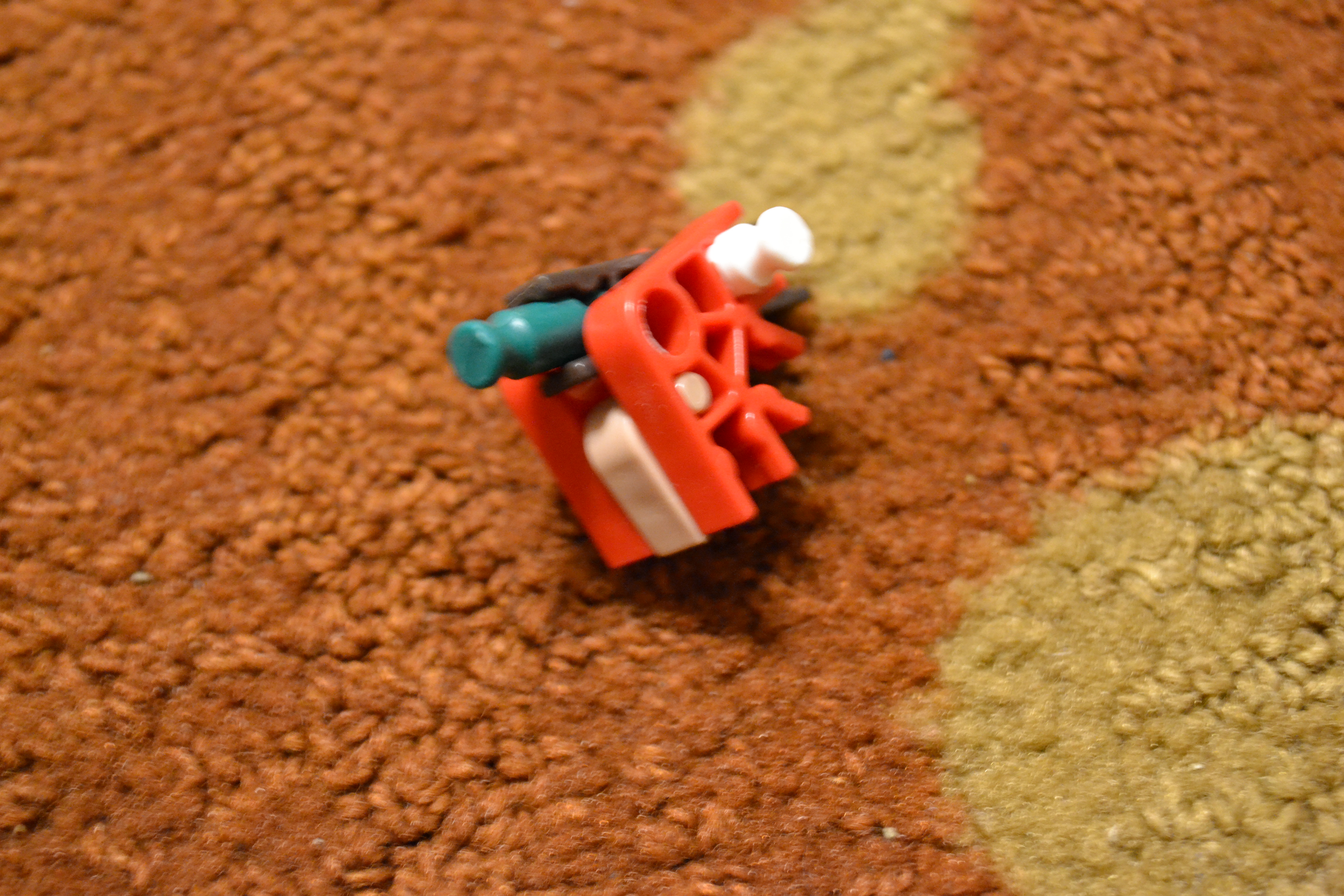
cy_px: 448
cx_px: 672
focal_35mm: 48
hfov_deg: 41.1
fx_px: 1792
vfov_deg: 28.1
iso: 3200
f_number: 4.8
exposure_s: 1/13
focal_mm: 32
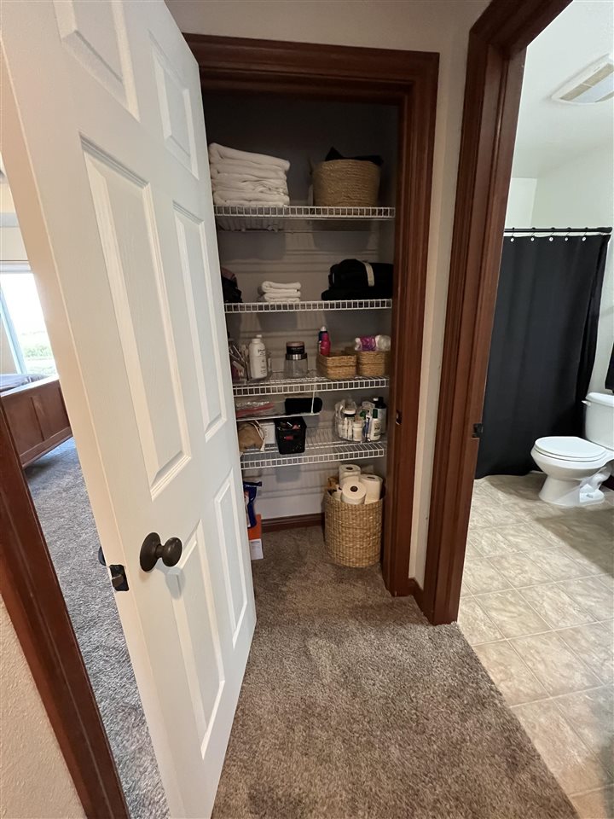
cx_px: 307
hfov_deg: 89.9
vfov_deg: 106.2
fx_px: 307
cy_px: 410
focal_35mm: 13
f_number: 1.8
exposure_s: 1/60
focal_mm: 1.57
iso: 1000
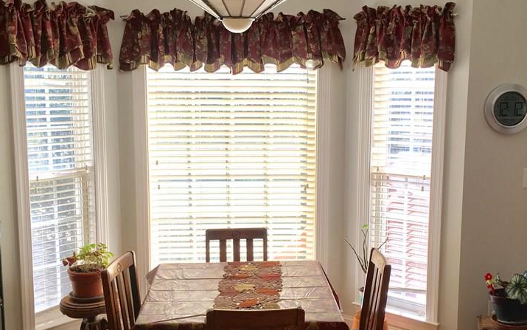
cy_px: 181
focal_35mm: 44
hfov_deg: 45.3
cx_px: 268
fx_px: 632
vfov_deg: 29.2
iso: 32
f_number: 2.2
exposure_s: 1/120
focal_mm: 4.15
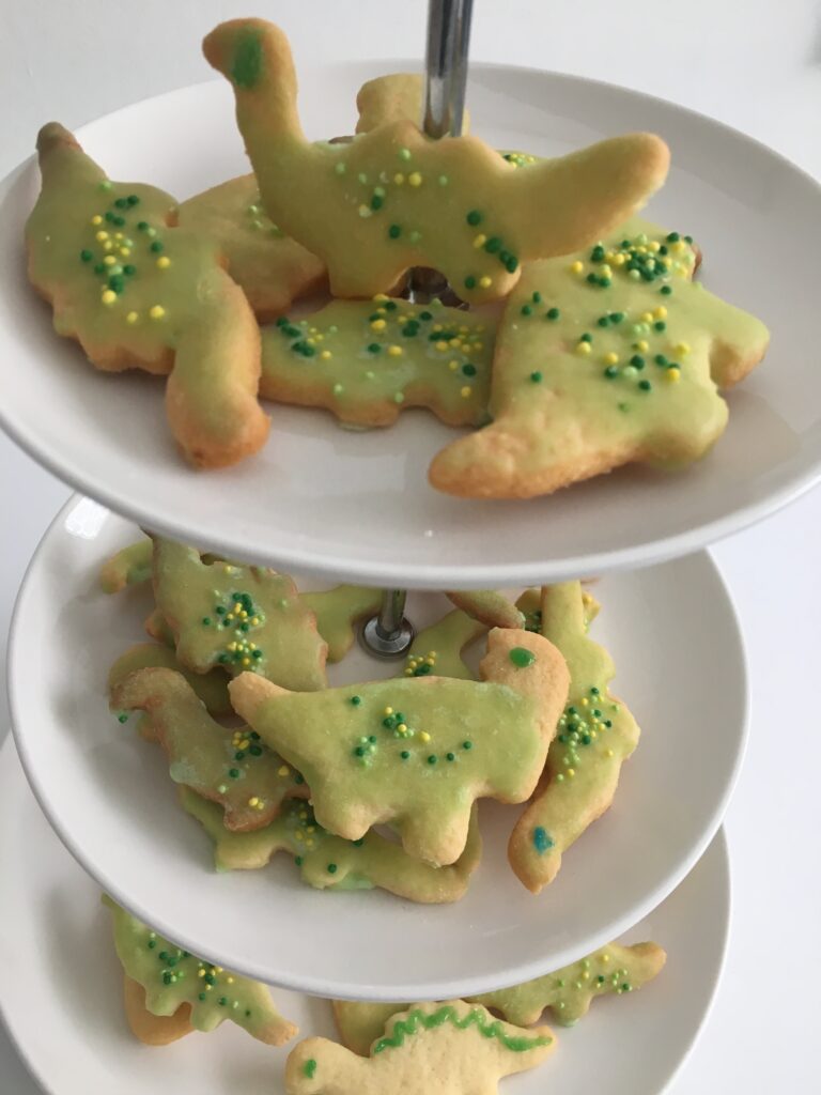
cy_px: 548
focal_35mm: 29
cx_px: 410
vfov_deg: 61.7
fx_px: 917
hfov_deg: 48.2
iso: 32
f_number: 2.2
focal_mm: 4.15
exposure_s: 1/33
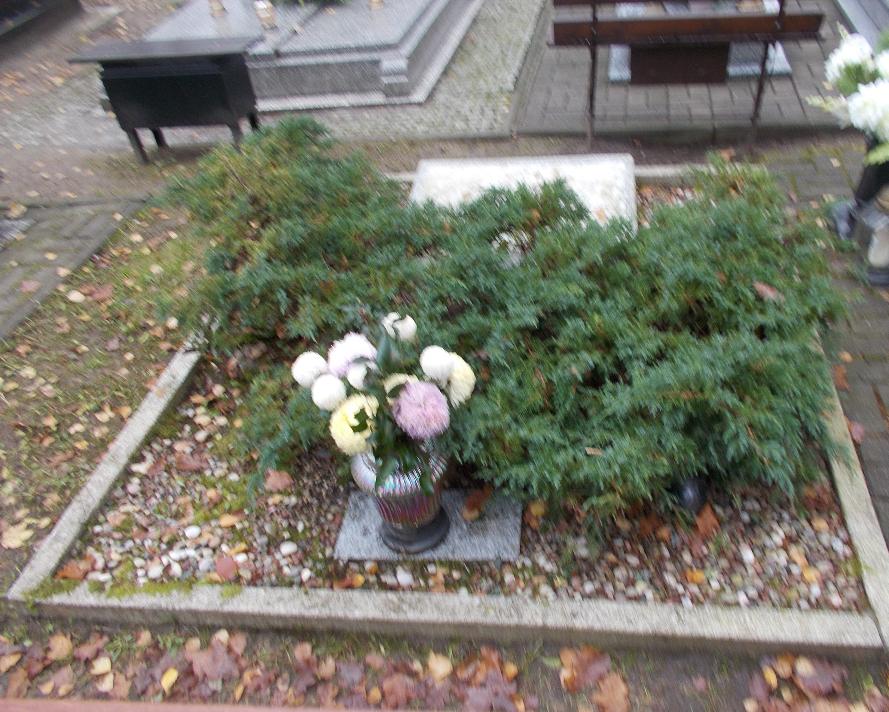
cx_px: 490
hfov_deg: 62.1
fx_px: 737
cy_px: 348
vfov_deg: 51.5
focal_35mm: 28
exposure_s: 1/25
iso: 100
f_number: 3.2
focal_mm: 4.6
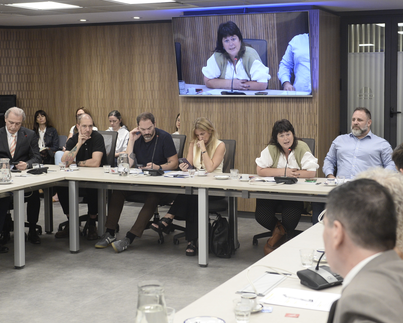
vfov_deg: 25.8
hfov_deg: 31.9
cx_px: 213
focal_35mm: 59
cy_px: 131
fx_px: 704
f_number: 3.5
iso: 1600
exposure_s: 1/250
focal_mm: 36
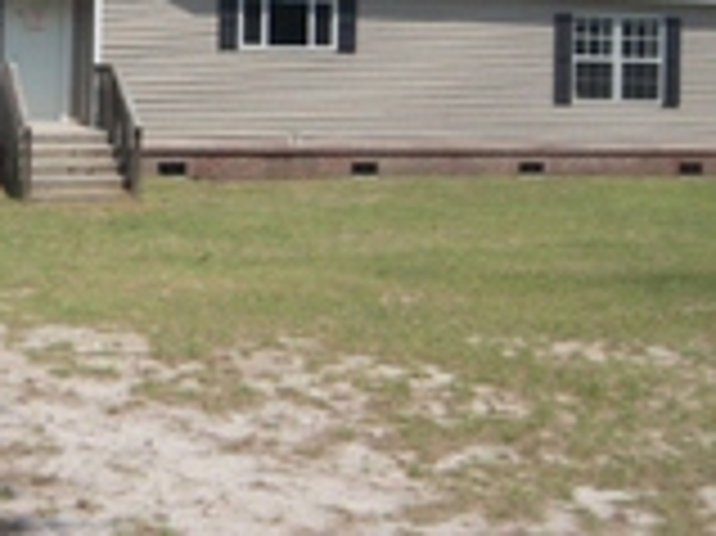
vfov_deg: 23.5
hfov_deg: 30.2
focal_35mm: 61
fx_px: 1261
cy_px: 86
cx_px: 63
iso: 64
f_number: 10.8
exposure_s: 1/100
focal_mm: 5.1
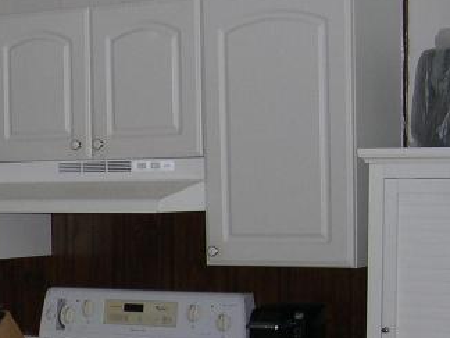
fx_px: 1560
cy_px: 413
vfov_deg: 12.1
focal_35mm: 120
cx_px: -212
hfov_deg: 15.3
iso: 100
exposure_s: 1/60
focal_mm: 8
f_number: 2.8
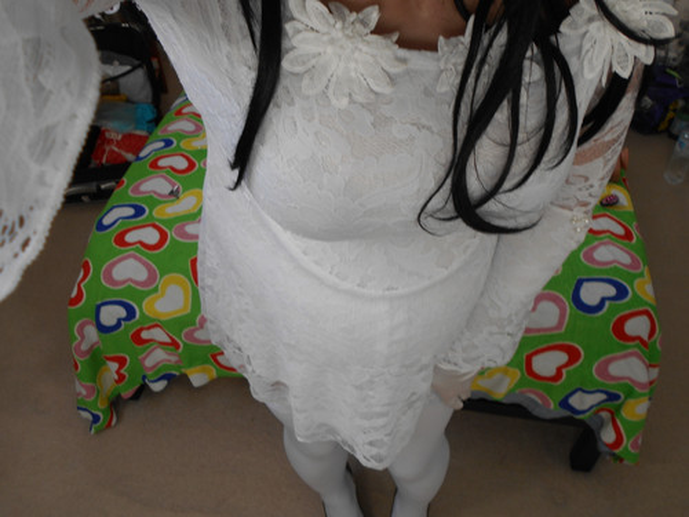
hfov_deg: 60.0
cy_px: 258
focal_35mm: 30
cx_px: 344
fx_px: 597
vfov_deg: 46.8
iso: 80
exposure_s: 1/60
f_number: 3.4
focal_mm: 5.1
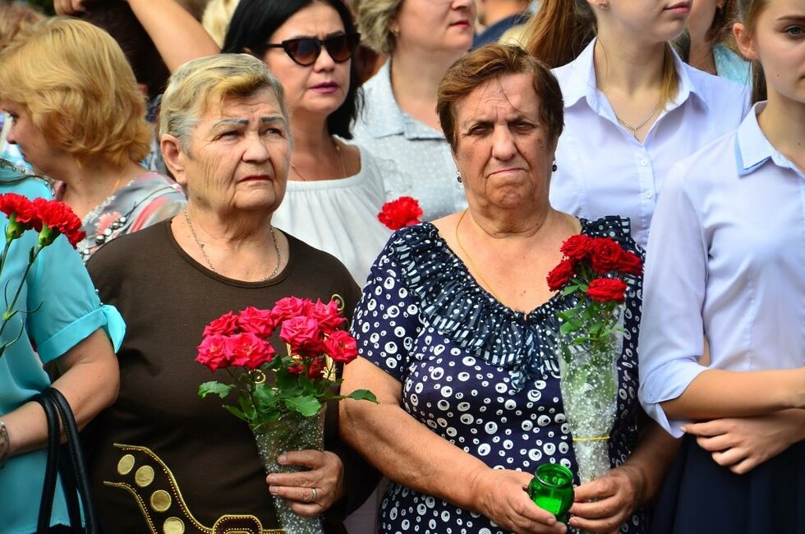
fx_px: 3516
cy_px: 267
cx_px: 402
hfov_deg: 13.1
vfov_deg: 8.7
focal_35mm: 158
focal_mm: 105
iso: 100
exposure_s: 1/320
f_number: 5.6
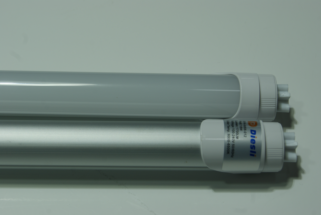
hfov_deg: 24.6
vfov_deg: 16.6
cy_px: 108
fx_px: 737
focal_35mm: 82
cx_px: 160
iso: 100
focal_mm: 55
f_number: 8
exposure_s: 1/125
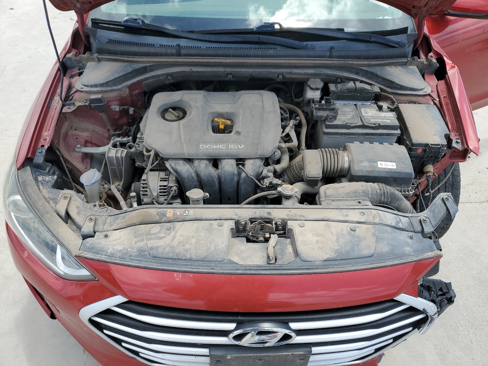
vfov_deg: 53.1
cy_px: 183
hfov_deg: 67.3
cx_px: 244
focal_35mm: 26
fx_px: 367
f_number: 1.5
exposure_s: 1/1429
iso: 50
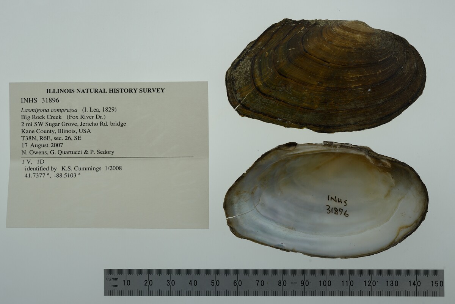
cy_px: 152
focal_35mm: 60
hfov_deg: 33.4
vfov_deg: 22.6
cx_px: 228
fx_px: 759
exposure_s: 1/125
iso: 100
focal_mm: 60
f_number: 10
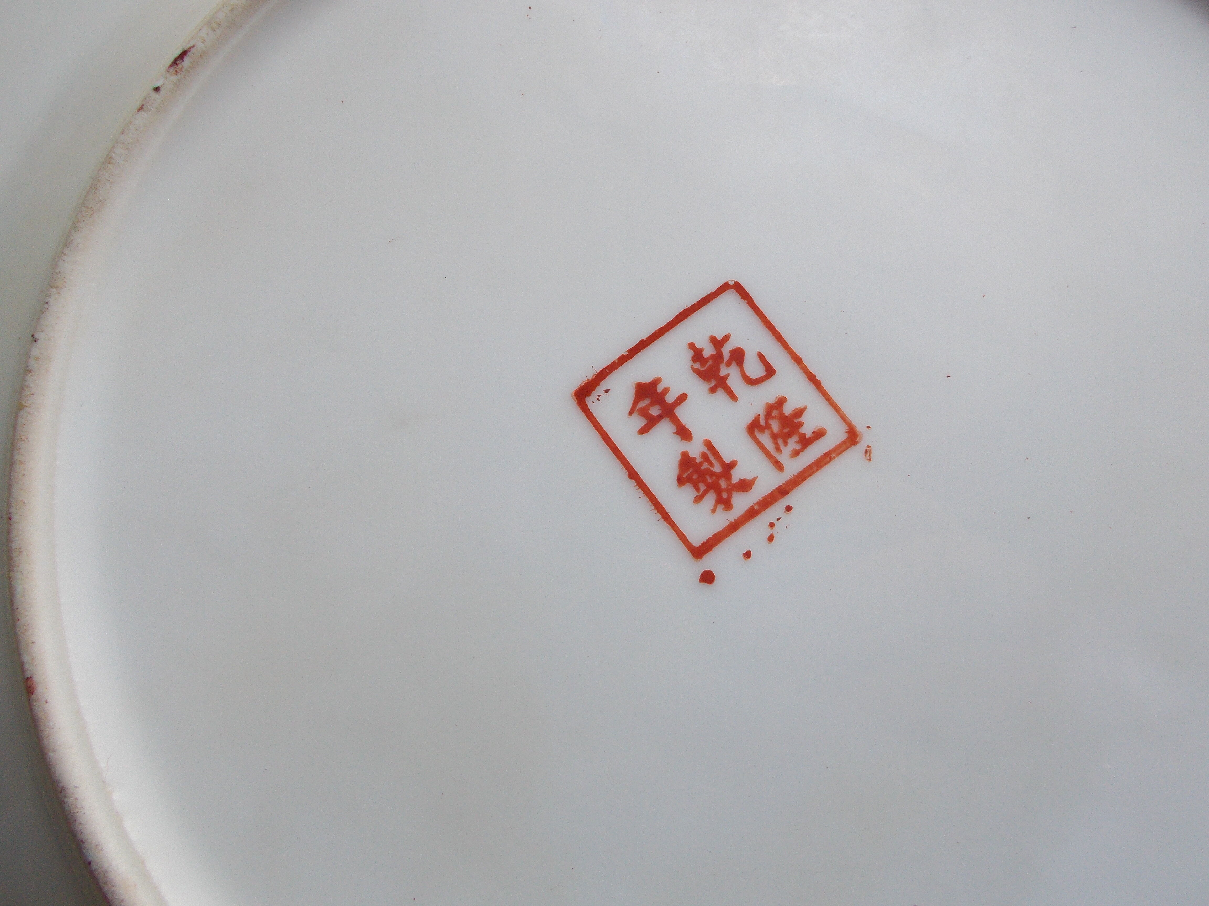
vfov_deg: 46.8
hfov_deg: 60.0
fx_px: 1048
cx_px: 604
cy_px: 453
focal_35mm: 30
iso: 125
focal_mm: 5.3
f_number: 3.4
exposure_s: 1/25
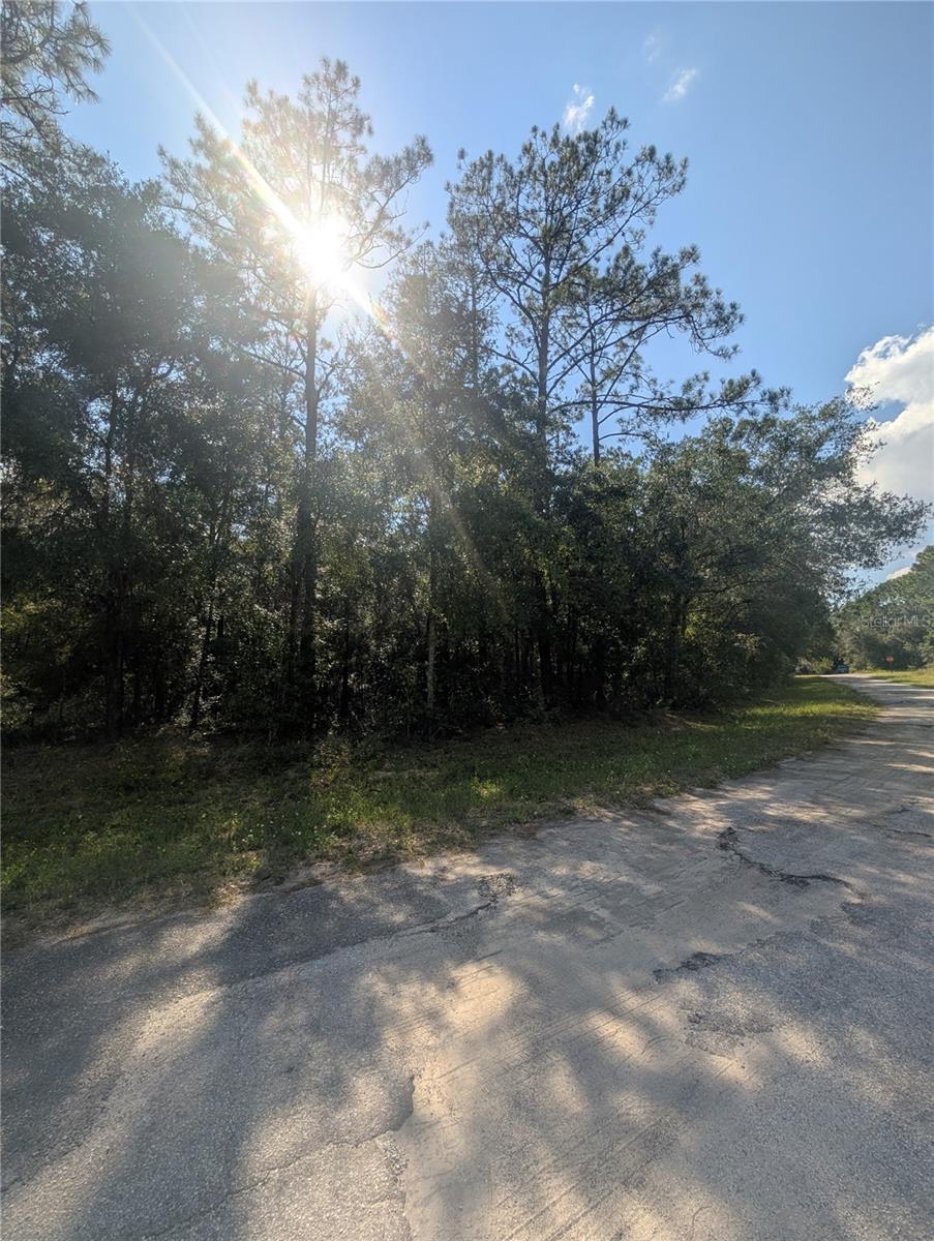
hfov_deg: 94.6
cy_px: 620
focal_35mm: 12
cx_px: 467
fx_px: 431
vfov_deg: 110.5
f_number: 1.7
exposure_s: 1/4184
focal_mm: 2.02
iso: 36
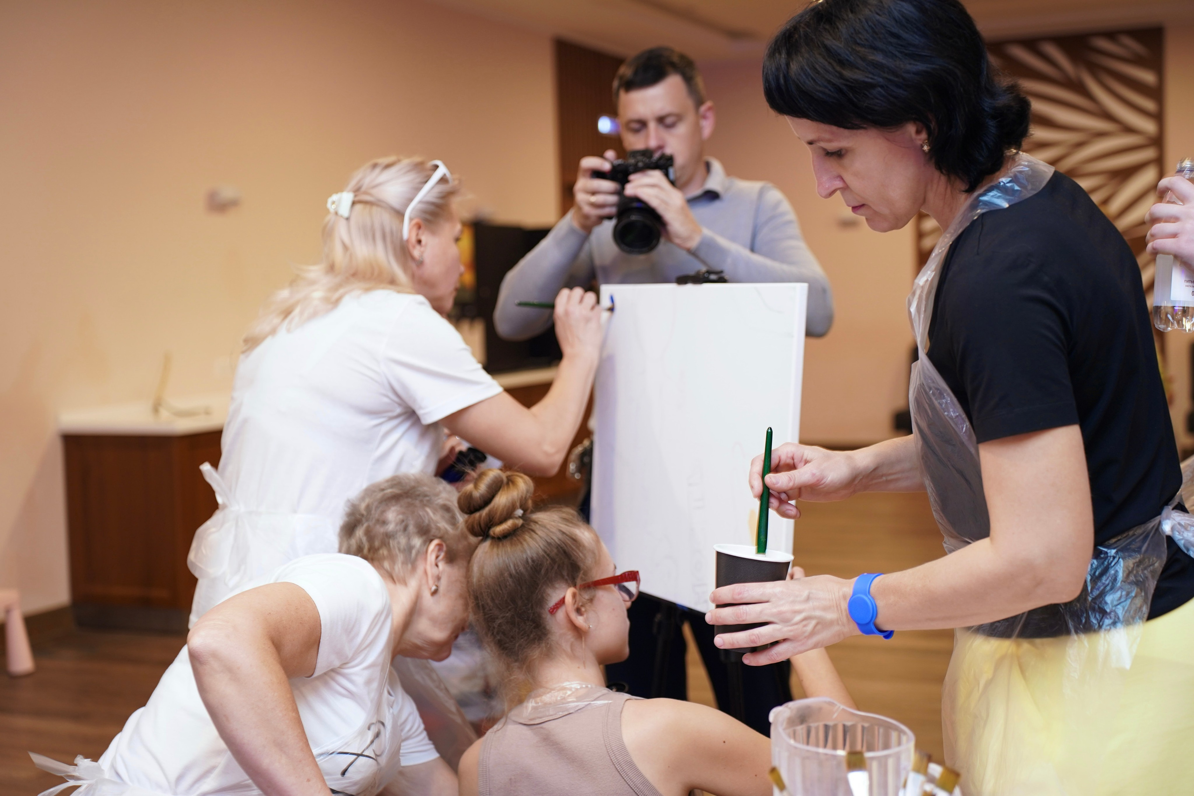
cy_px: 398
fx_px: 1559
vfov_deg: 28.7
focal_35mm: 47
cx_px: 597
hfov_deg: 41.9
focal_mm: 47
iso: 400
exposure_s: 1/60
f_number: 2.8
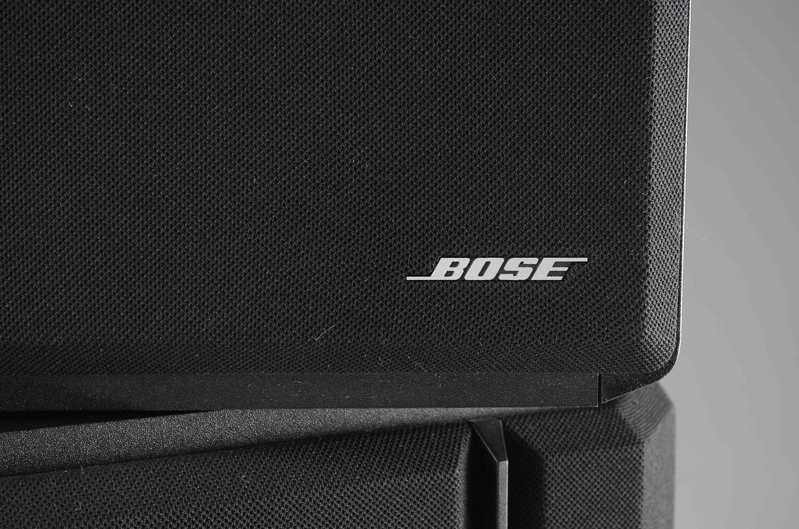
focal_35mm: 69
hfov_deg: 29.3
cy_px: 264
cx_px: 400
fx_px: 1528
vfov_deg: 19.6
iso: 100
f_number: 7.1
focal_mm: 46
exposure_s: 1/80
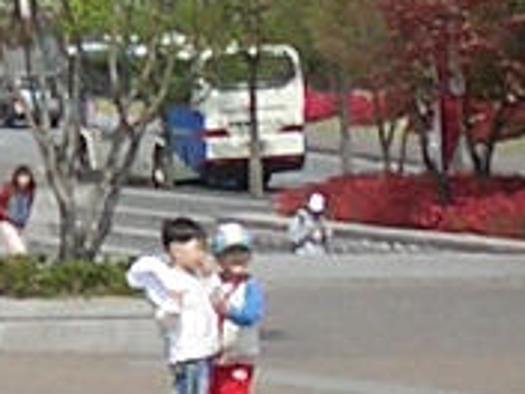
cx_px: -206
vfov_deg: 5.4
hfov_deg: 7.3
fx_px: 4080
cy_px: -307
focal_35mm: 269
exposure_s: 1/1250
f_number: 3.5
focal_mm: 5.6
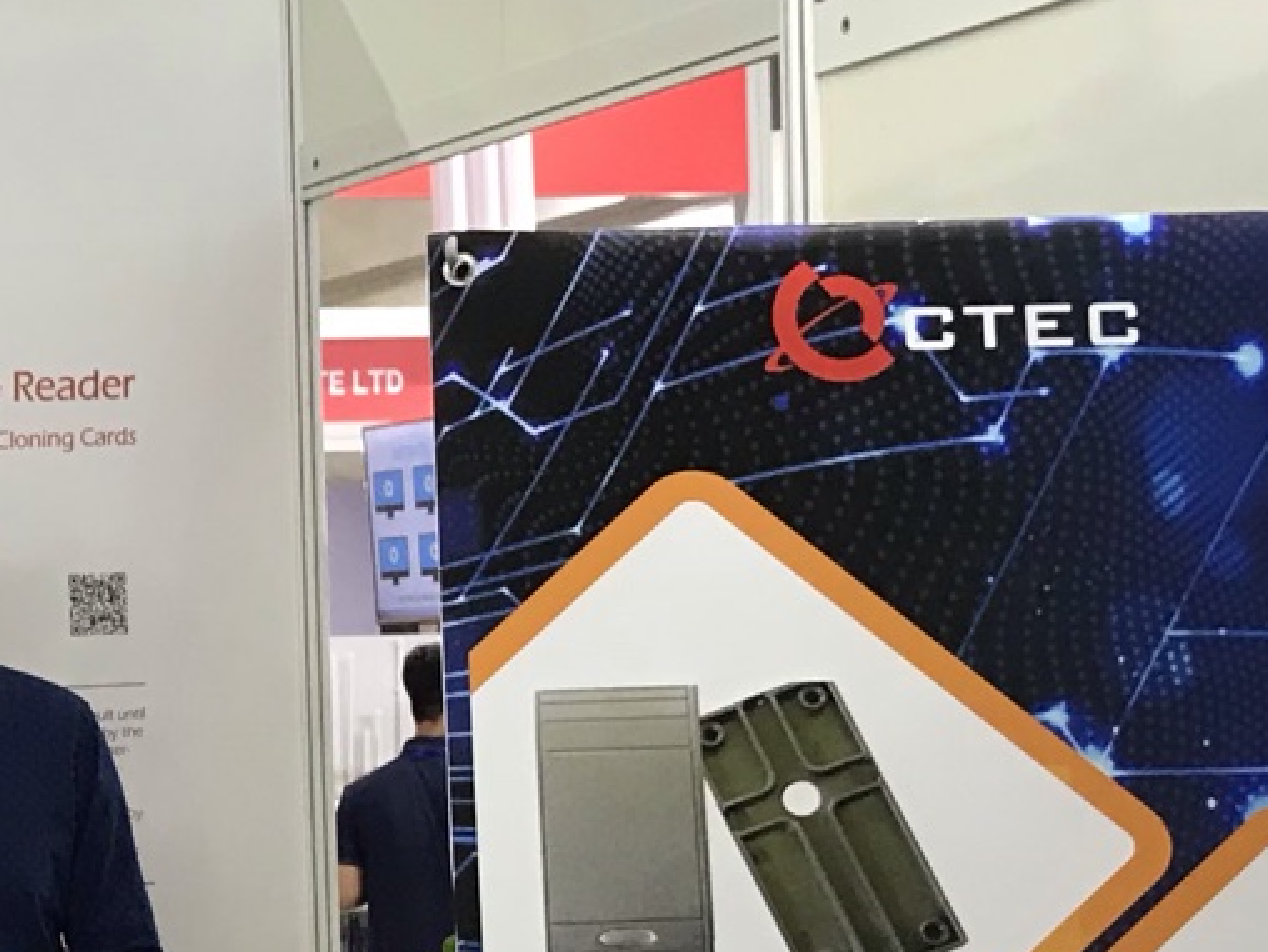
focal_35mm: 113
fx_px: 4142
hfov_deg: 16.4
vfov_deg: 13.0
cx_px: -385
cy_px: 902
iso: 40
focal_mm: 3.99
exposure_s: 1/20
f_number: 1.8
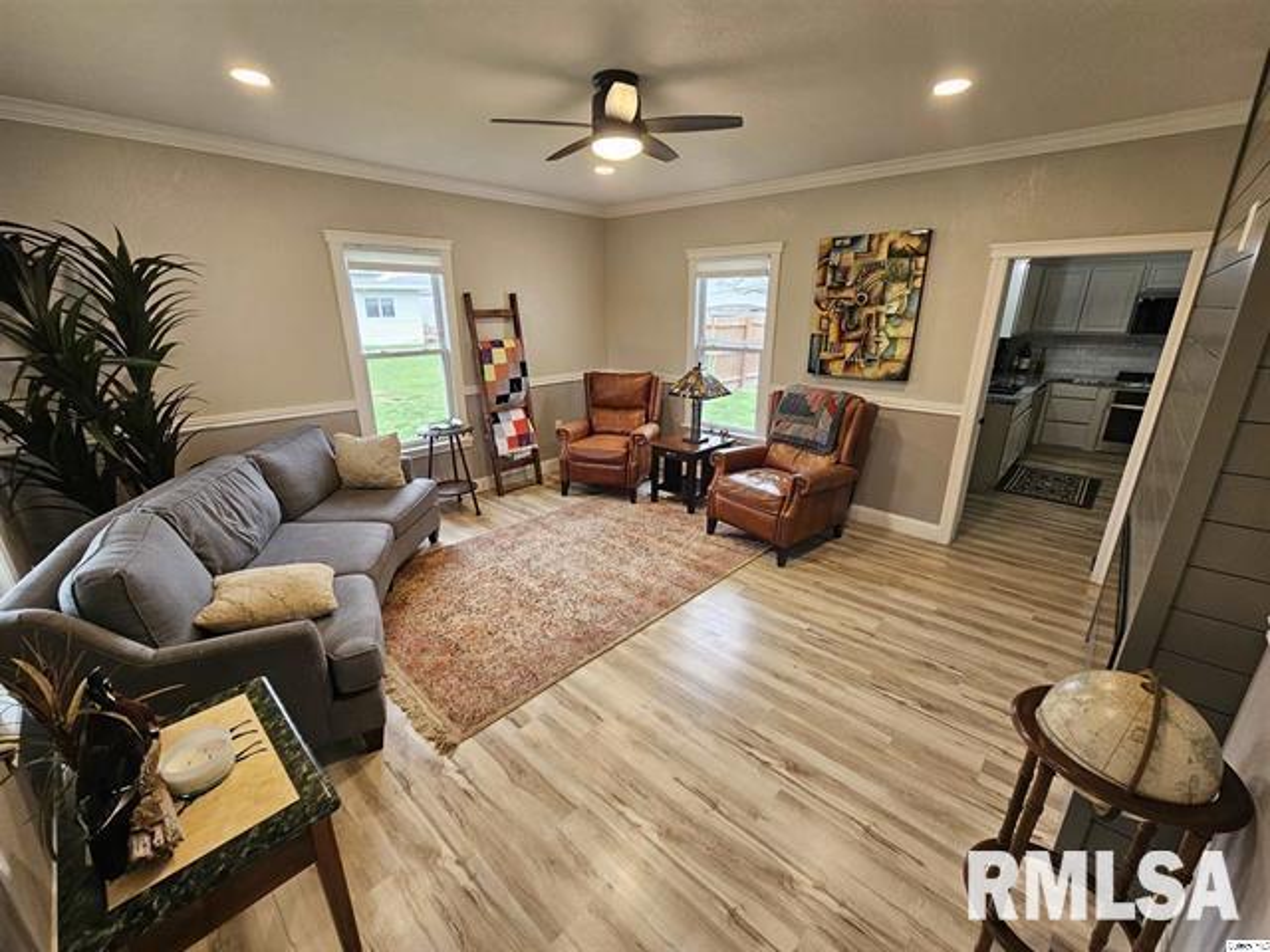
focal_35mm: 13
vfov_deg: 89.9
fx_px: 477
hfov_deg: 106.2
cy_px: 476
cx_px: 635
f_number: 2.2
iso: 125
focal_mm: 2.2
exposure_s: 1/60
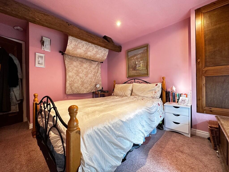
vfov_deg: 85.7
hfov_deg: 102.1
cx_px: 114
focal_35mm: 14
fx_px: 93
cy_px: 86
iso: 320
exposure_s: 1/50
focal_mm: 2.22
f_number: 2.2
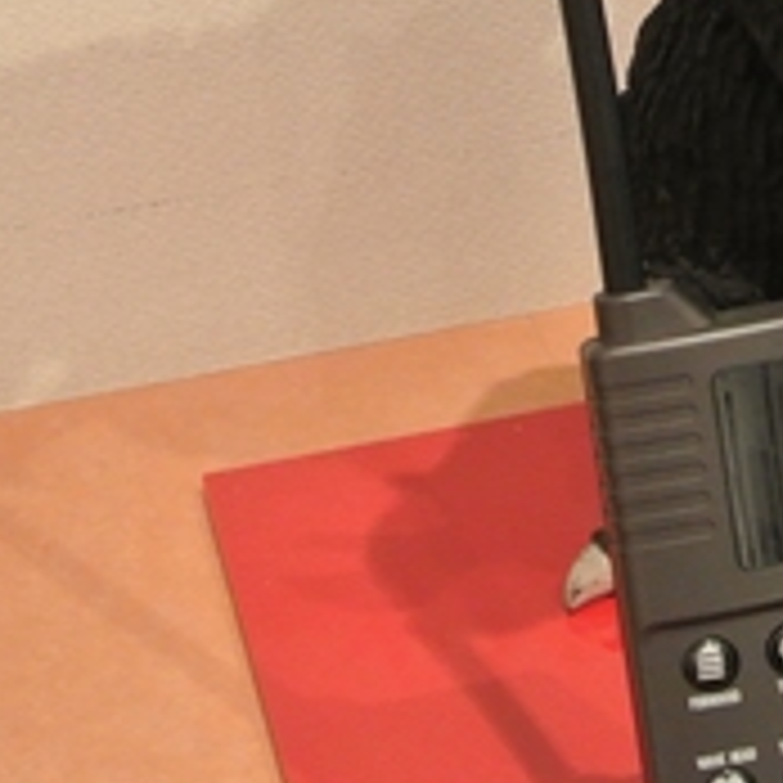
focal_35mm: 116
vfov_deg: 14.8
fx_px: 2969
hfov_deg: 14.4
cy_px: 18
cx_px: 1004
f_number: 3.8
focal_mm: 12.7
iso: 800
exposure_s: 1/30
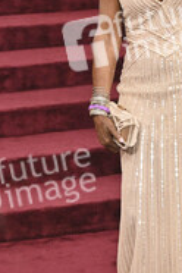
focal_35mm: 146
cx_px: 181
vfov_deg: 14.1
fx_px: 1107
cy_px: 110
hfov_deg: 9.3
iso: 2500
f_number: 5
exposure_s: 1/320
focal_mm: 68
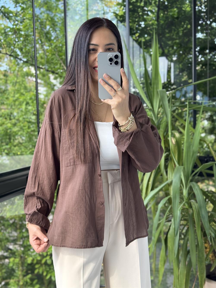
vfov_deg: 39.7
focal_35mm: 48
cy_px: 144
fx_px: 399
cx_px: 108
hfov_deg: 30.3
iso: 100
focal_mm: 6.76
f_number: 1.78
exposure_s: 1/110
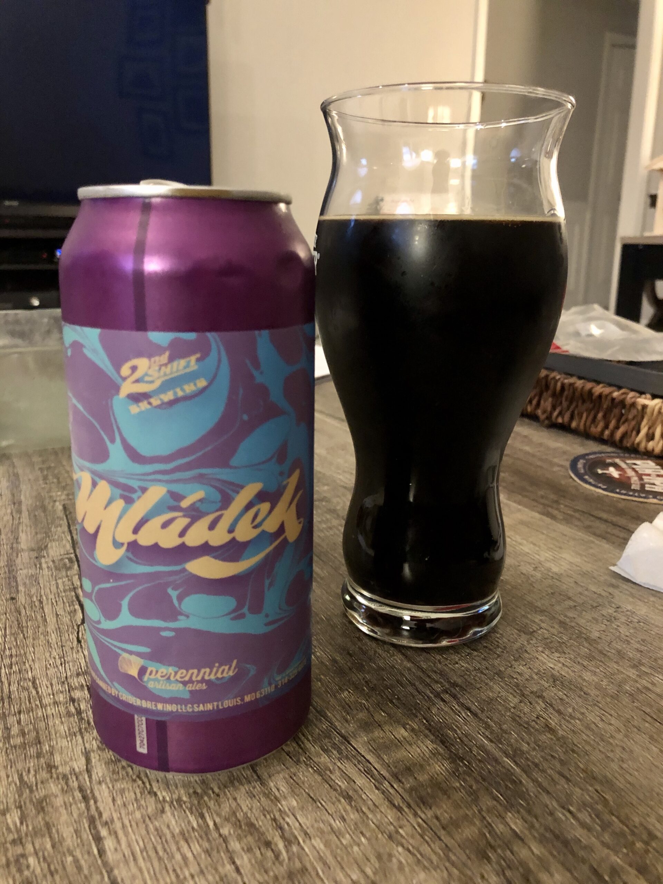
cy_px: 442
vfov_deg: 63.4
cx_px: 332
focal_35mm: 28
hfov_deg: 49.7
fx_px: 715
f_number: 1.8
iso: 125
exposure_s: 1/4
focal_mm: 3.99
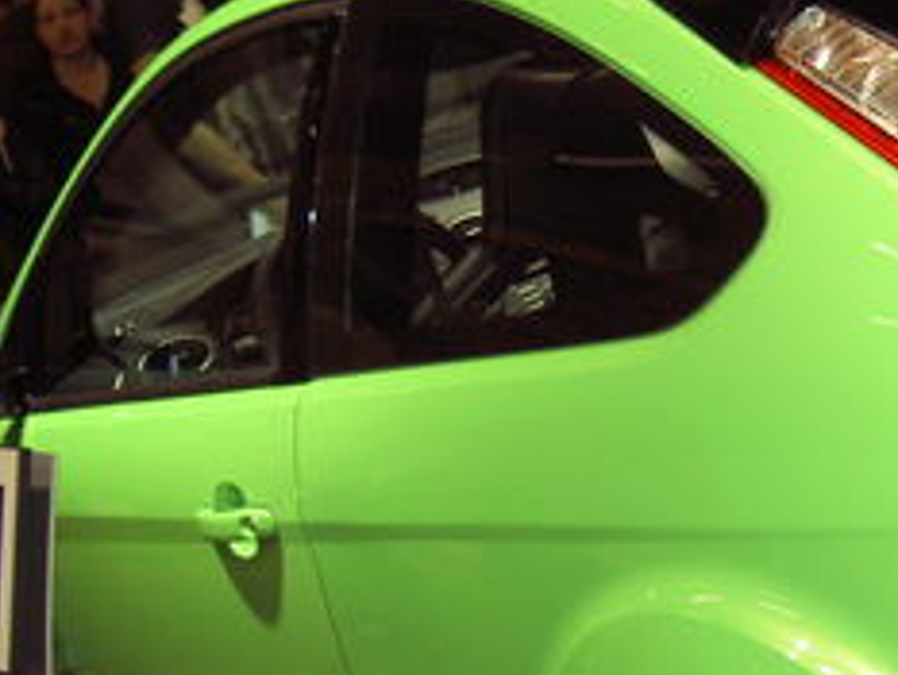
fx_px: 2777
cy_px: 455
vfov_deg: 13.8
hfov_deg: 17.6
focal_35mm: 107
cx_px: 1037
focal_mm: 8
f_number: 2.8
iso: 100
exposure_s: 1/60
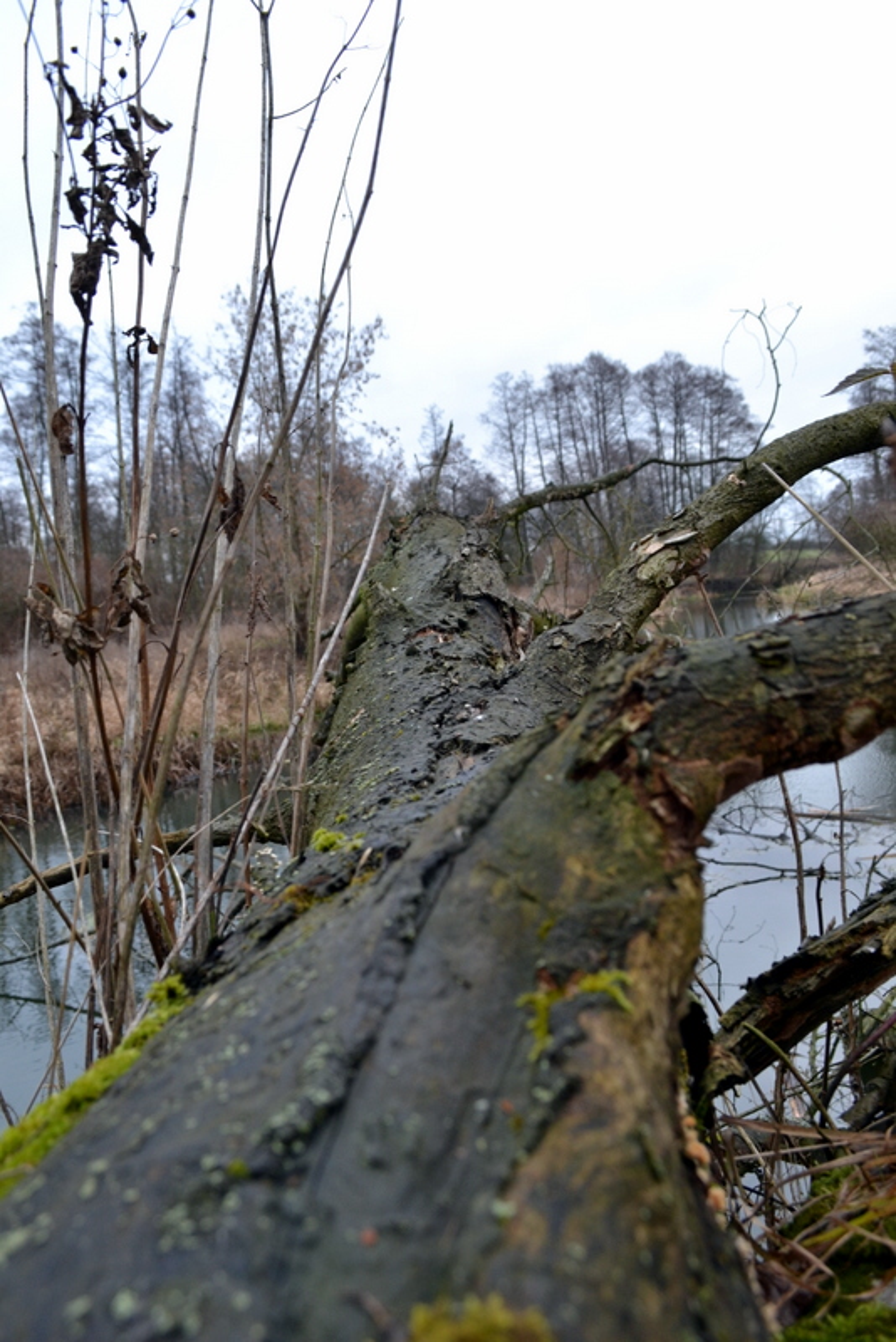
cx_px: 448
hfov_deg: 43.6
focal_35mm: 30
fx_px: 1119
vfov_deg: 61.9
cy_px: 671
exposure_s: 1/80
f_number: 8
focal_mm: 20
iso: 400
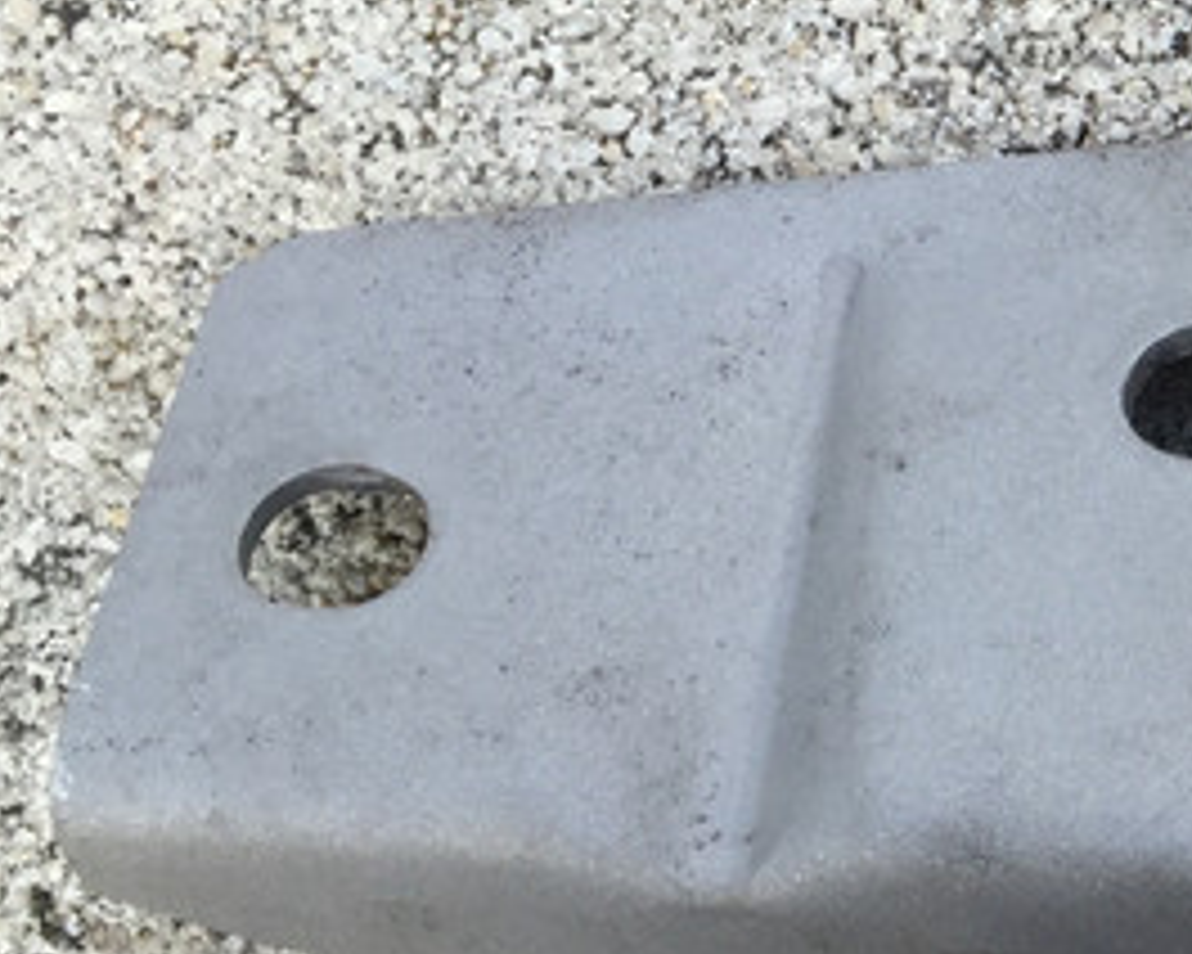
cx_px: 2035
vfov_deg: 13.5
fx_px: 4022
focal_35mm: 114
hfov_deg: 15.0
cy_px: 572
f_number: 2.2
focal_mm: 4.15
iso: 32
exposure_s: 1/216
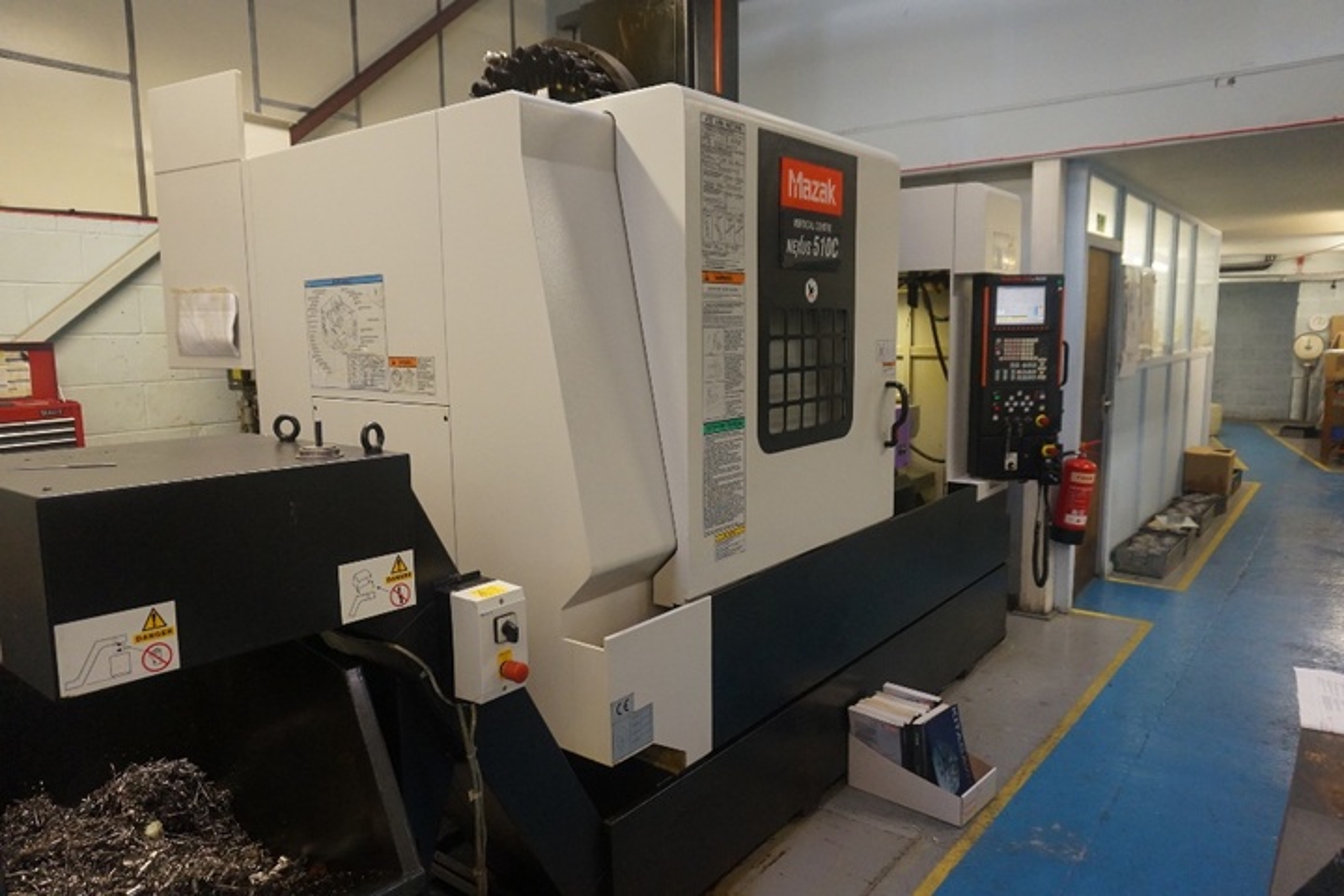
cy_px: 448
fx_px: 896
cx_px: 672
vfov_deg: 53.1
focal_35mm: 24
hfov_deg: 73.7
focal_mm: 16
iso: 1600
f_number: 4
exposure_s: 1/160
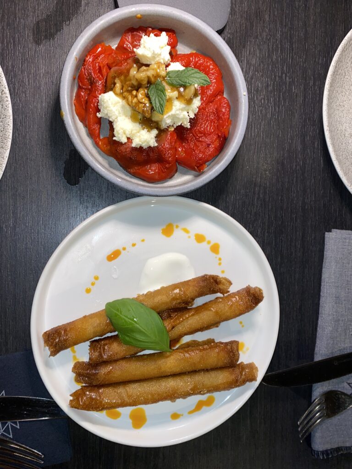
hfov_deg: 53.1
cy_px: 234
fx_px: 353
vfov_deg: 67.3
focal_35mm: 26
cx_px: 176
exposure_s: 1/17
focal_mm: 4.25
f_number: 1.8
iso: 32
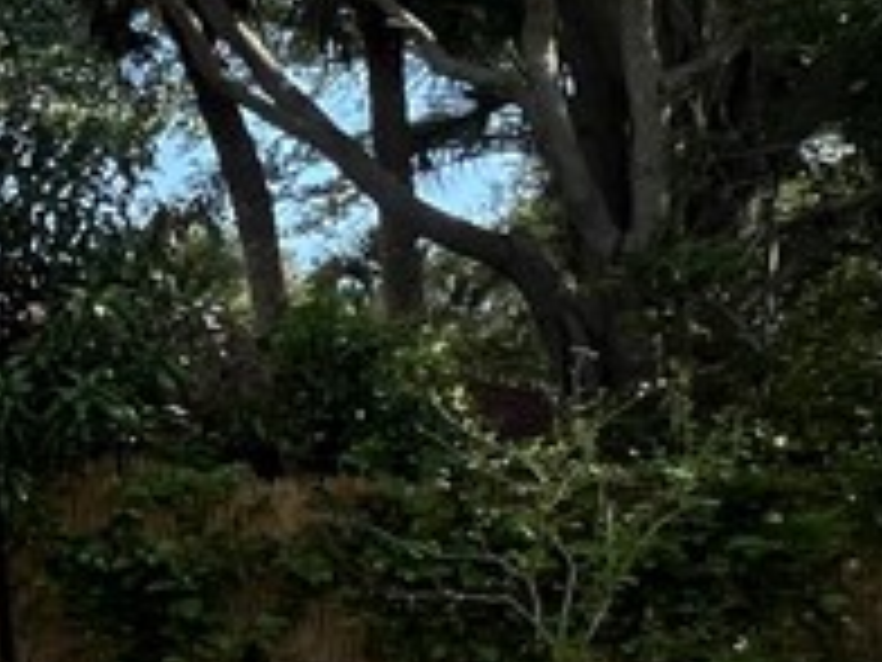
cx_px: -1251
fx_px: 1733
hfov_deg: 15.1
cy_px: 513
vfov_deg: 21.4
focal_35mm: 68
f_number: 1.8
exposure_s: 1/615
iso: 32
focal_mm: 1.57
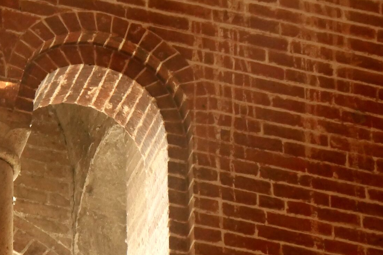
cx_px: -10
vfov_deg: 2.6
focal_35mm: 530
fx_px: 5639
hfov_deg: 3.9
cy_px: 171
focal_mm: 89.5
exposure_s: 1/40
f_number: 6.3
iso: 1600
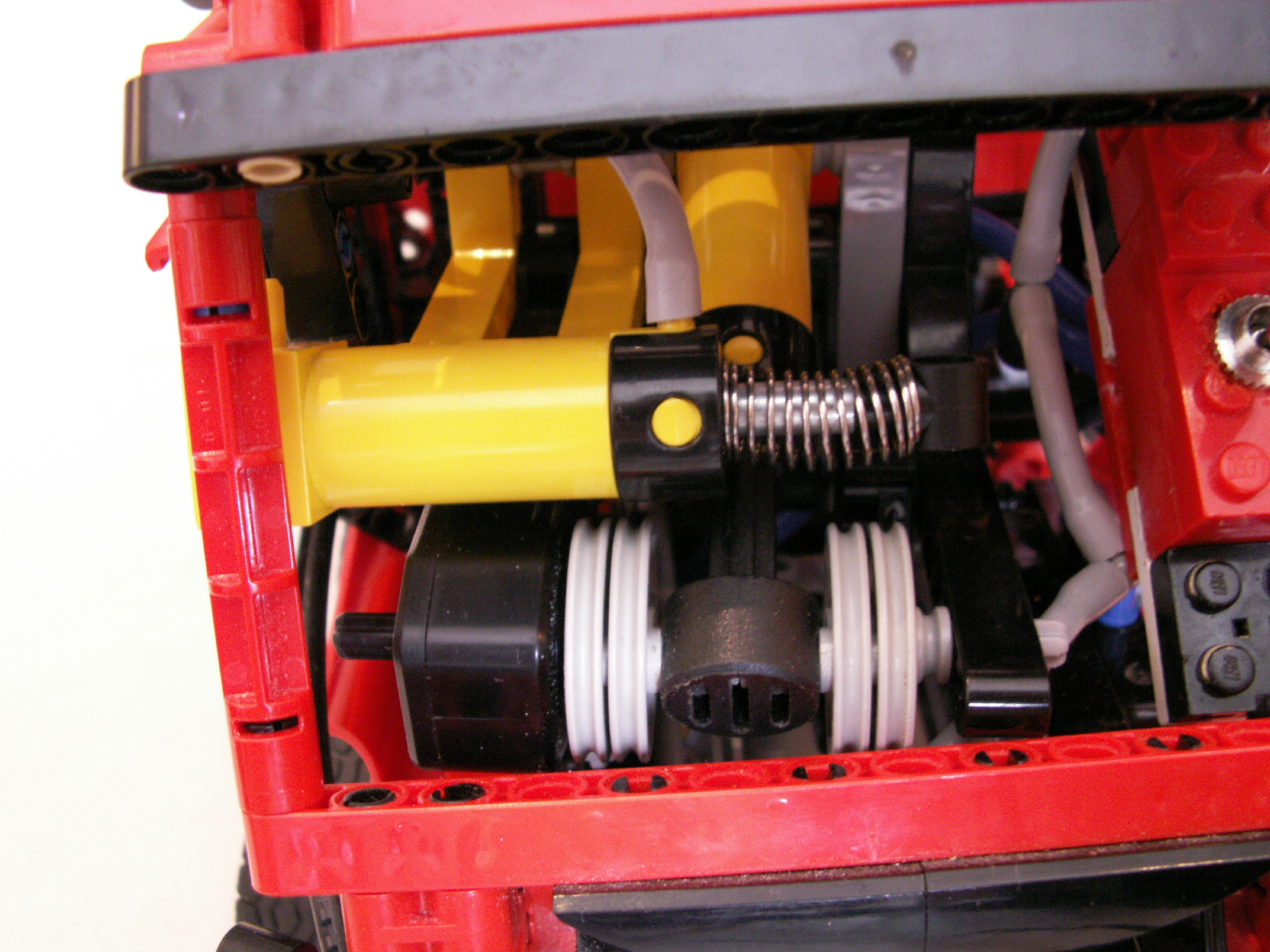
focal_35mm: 35
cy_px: 476
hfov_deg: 52.6
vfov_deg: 40.7
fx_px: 1284
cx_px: 635
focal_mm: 5.86
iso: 160
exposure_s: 1/2
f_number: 2.8
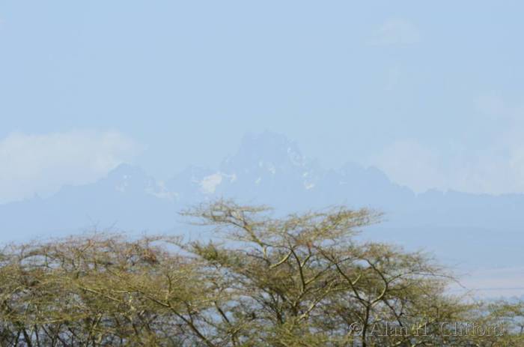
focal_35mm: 540
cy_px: 174
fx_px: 7840
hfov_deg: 3.8
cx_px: 262
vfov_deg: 2.5
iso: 200
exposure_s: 1/500
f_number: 9
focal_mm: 360
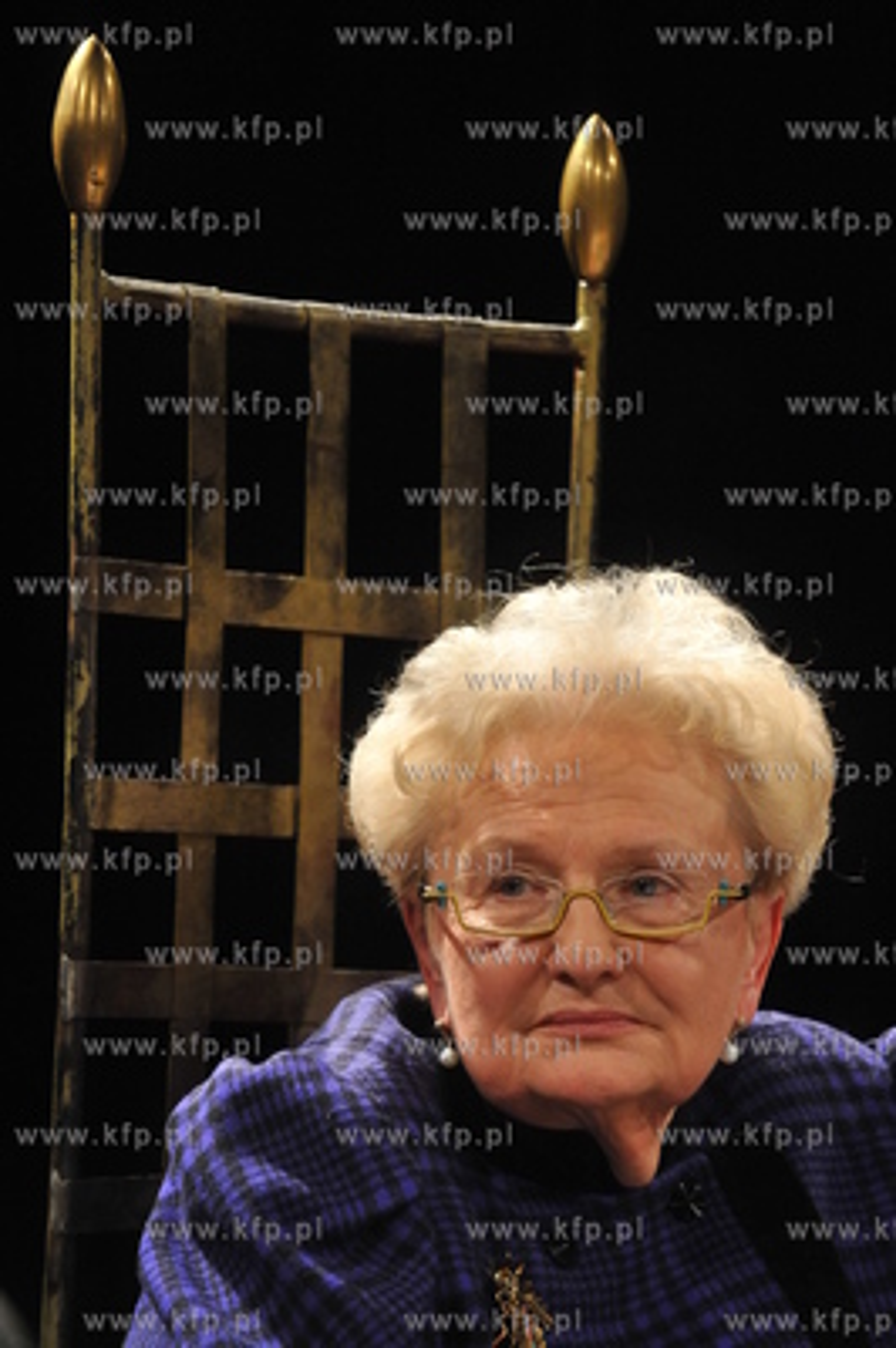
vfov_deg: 10.3
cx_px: 448
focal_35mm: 200
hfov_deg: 6.9
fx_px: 7479
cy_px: 674
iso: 2500
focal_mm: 200
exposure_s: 1/160
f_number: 5.6
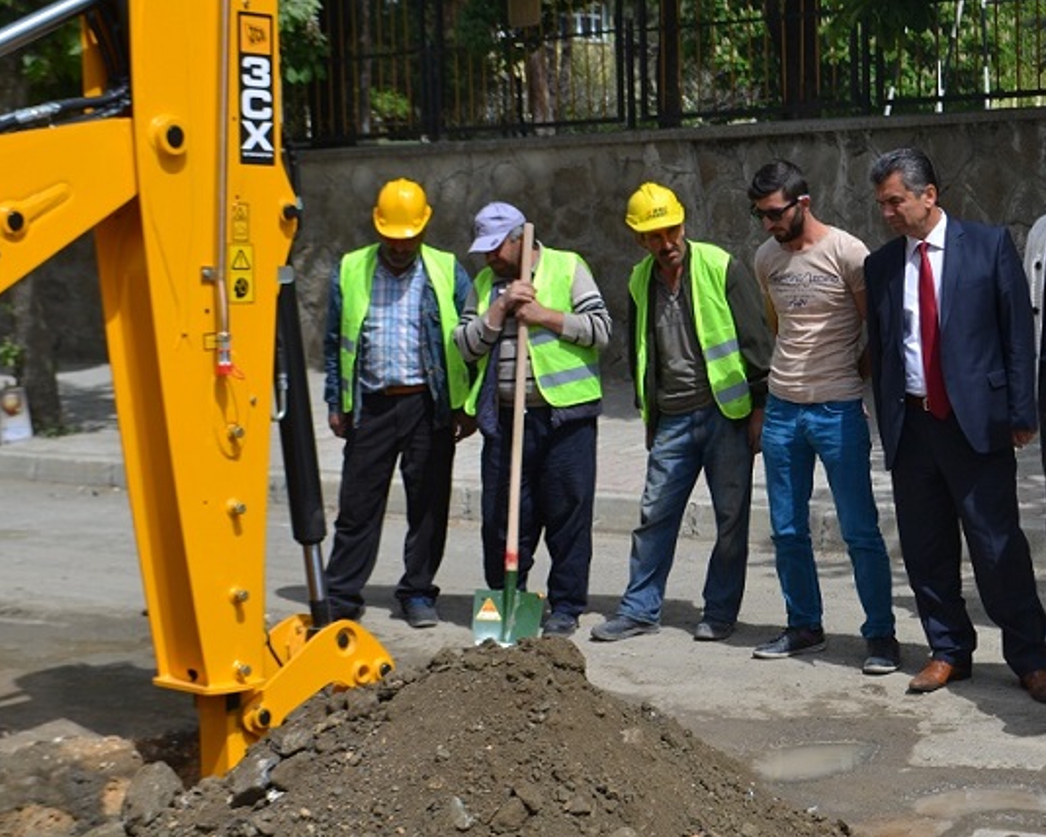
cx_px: 600
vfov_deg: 23.5
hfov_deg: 29.1
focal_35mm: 65
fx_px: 2012
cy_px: 419
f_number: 8
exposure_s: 1/250
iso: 100
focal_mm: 38
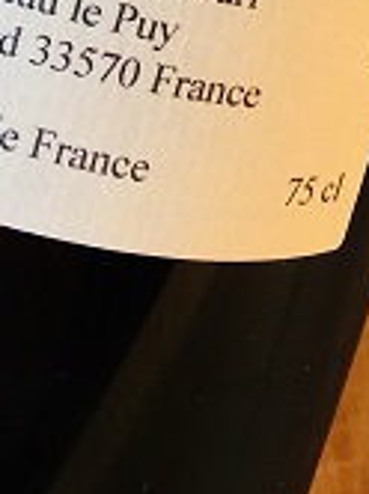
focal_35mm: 105
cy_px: -339
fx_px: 1496
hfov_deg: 14.0
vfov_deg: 16.3
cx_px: 74
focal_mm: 4.15
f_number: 2.2
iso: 32
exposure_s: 1/60
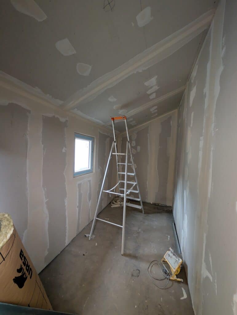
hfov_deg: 94.6
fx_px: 109
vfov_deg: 110.5
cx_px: 118
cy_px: 158
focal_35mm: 12
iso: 207
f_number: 1.7
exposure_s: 1/44.8
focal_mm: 2.02
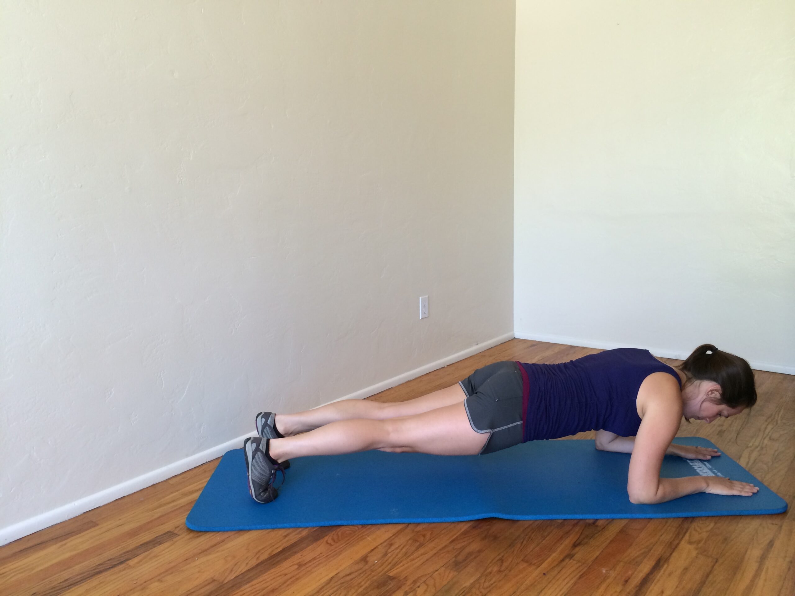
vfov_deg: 46.8
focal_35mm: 30
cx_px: 398
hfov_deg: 60.0
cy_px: 298
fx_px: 689
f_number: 2.2
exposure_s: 1/30
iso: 40
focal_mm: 4.12
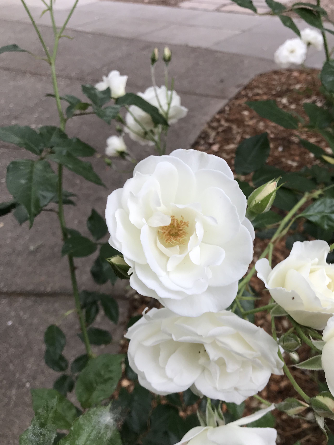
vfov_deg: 55.3
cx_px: 193
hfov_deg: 42.8
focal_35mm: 33
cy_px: 237
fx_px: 425
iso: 20
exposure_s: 1/60
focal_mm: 3.99
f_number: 1.8
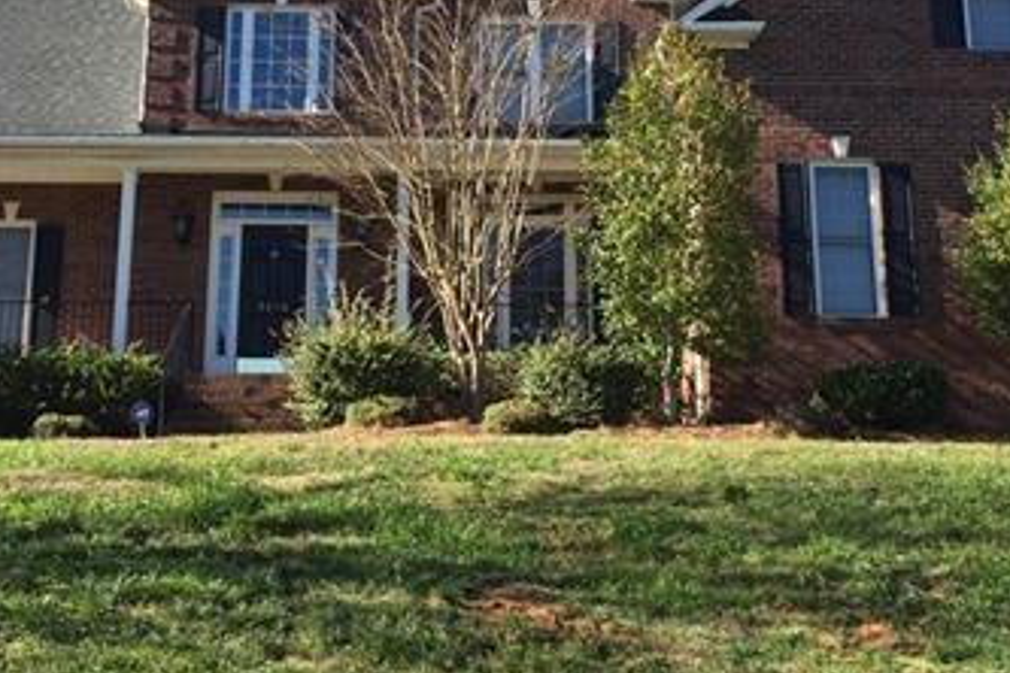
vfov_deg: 23.0
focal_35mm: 58
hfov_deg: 34.5
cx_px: 507
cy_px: 118
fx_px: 1627
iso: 32
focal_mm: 4.15
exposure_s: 1/618
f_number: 2.2
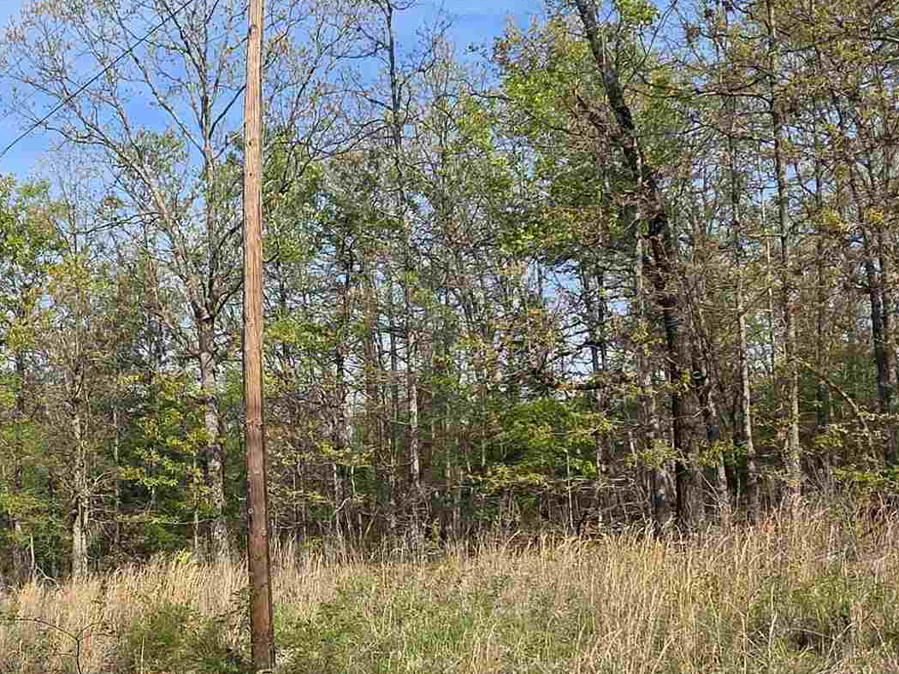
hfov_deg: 47.0
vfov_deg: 37.3
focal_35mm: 38
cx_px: 213
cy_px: 452
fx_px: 987
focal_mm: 2.2
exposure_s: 1/1238
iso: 40
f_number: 1.9
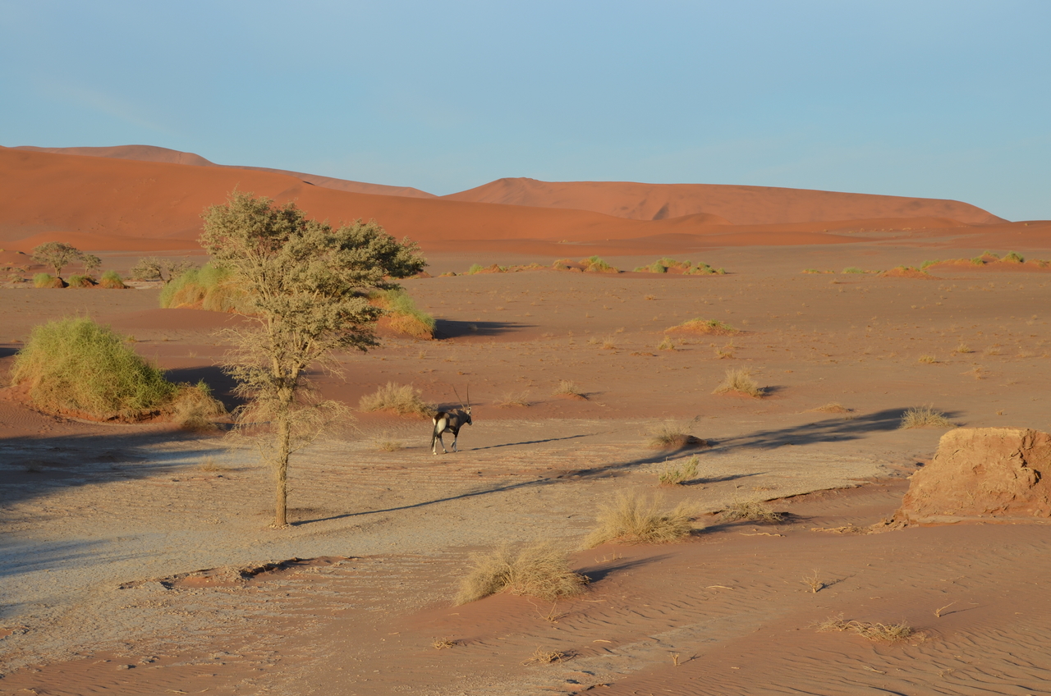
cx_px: 526
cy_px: 348
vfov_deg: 16.5
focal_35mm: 82
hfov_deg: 24.7
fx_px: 2404
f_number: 8
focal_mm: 55
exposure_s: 1/250
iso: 125
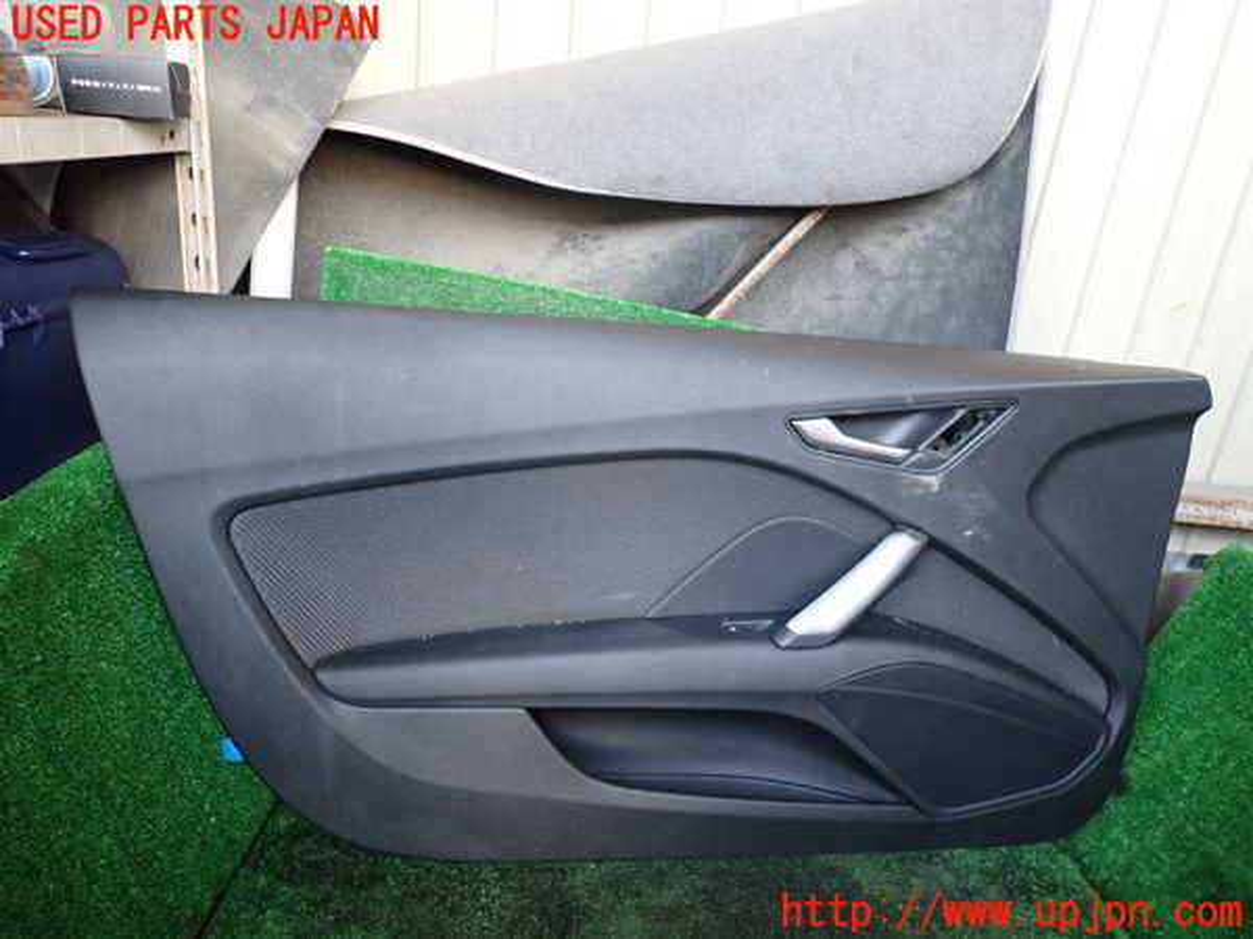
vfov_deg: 54.9
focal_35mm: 25
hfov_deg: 69.4
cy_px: 470
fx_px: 905
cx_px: 626
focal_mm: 4.5
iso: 400
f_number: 2
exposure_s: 1/30
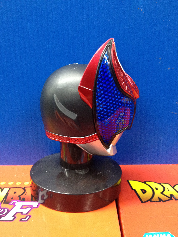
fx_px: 240
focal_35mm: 35
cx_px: 89
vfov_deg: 52.6
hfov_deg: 40.7
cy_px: 118
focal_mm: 4.28
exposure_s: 1/20
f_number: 2.4
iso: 250
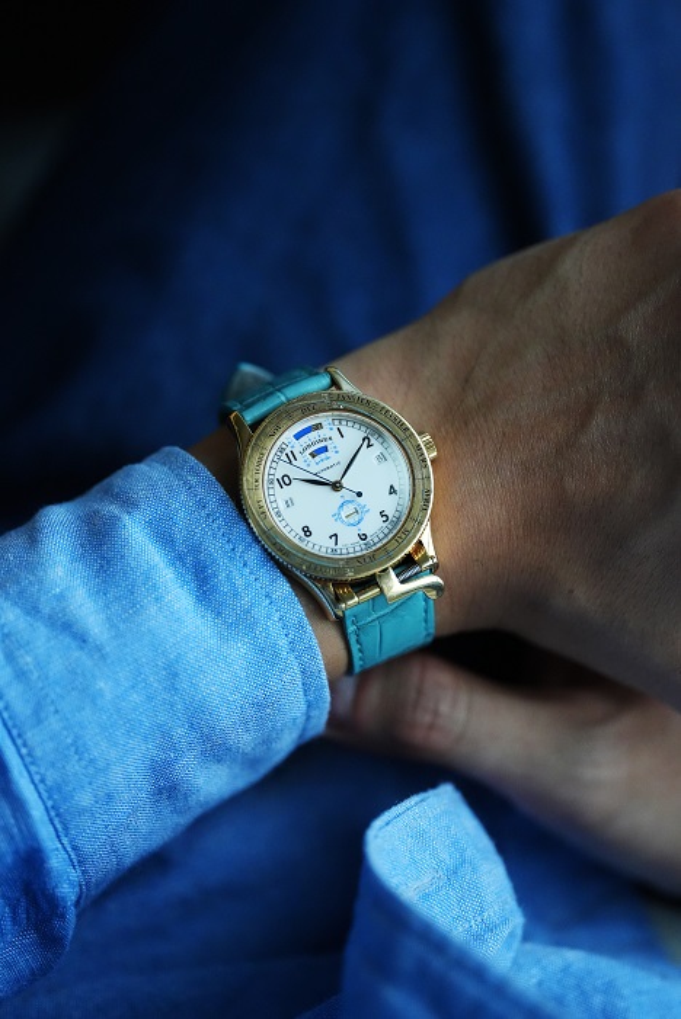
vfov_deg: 19.4
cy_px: 510
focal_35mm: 105
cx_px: 340
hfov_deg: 13.1
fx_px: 2976
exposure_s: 1/250
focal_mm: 105
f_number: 2.8
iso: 6400
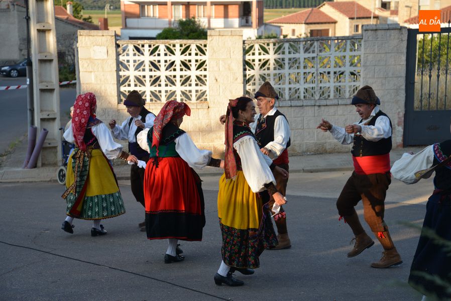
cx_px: 226
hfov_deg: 23.9
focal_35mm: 85
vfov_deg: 16.1
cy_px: 150
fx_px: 1066
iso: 400
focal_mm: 85
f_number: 5.6
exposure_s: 1/500
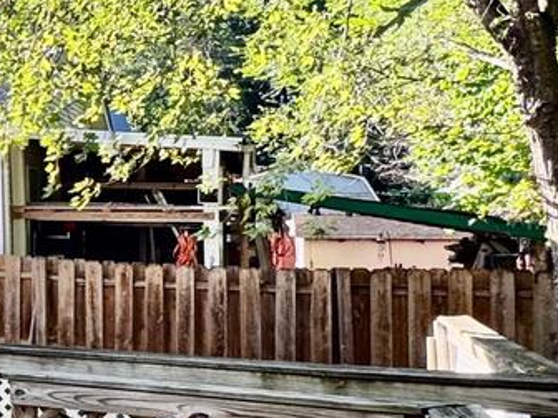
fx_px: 967
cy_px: 191
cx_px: -475
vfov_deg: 24.4
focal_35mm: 60
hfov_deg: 20.7
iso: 40
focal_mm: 2.22
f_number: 2.2
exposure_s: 1/174
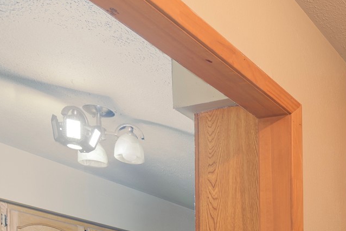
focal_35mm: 51
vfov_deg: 21.7
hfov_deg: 30.9
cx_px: 444
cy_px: 357
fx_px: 490
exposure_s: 1.6
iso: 100
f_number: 7.1
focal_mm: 16
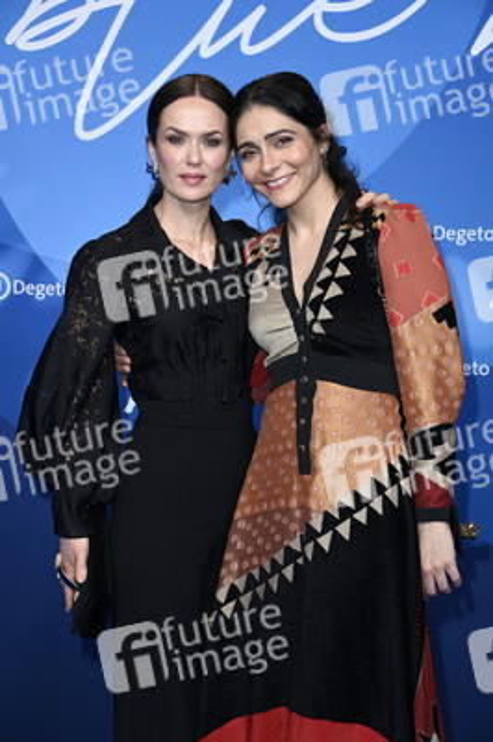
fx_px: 1687
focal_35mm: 82
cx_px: 246
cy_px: 371
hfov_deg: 16.6
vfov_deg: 24.8
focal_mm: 82
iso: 800
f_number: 5.6
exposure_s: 1/250
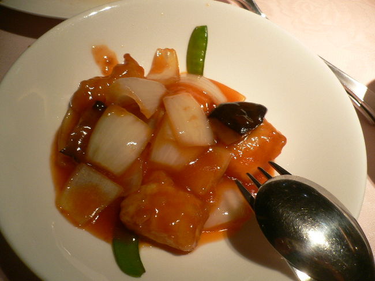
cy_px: 140
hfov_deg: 52.6
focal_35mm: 35
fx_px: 379
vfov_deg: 40.7
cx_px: 188
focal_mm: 5.8
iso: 100
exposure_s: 1/15
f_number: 2.8
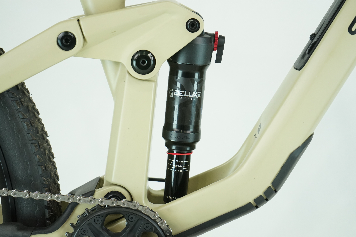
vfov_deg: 19.5
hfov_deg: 28.8
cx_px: 178
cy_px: 118
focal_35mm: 70
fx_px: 692
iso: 1600
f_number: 5.6
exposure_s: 1/200
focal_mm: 70
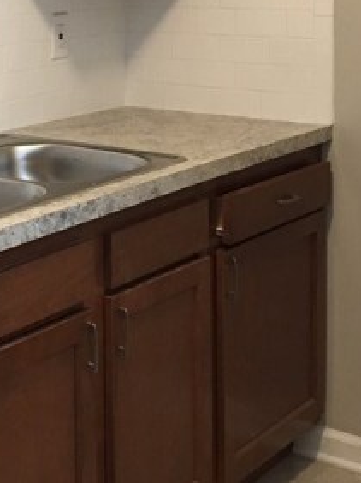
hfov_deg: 17.8
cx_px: -67
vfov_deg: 24.0
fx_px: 1100
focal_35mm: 79
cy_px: 45
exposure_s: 1/10
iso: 100
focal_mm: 4.15
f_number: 2.2
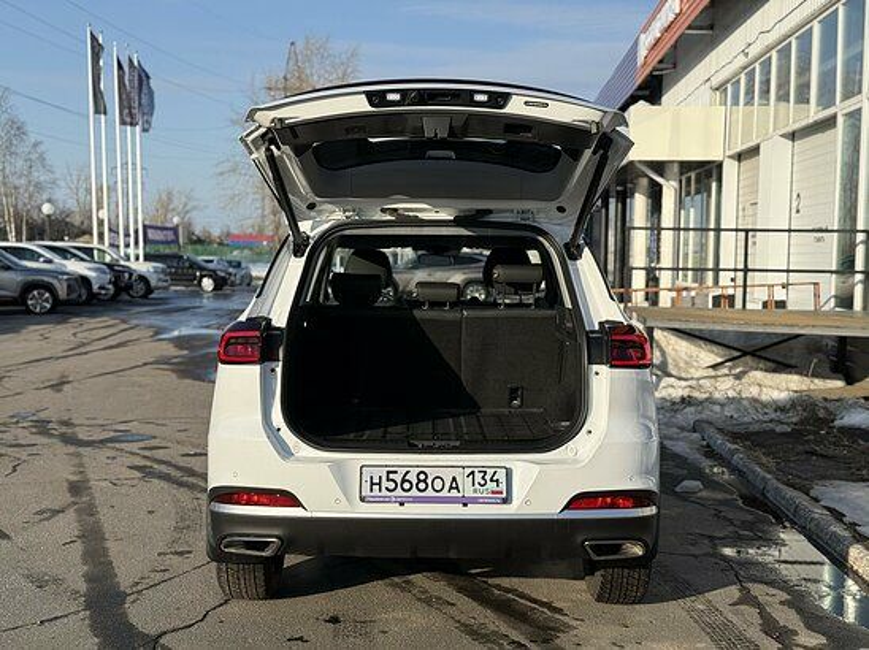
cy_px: 325
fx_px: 1204
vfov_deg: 30.2
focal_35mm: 48
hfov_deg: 39.7
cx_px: 434
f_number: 1.78
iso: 64
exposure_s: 1/4587
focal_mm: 6.76
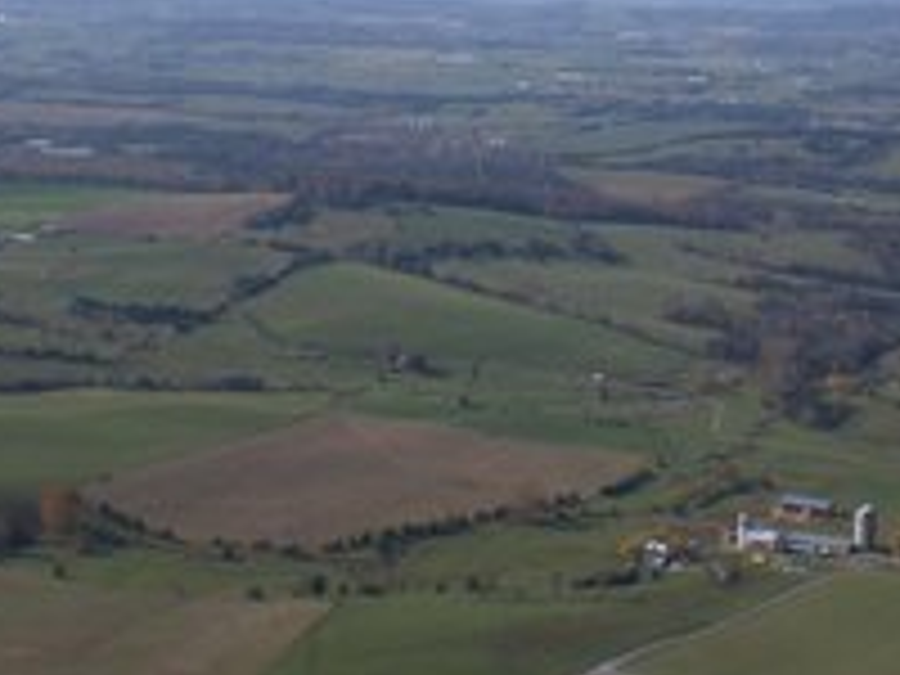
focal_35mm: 76
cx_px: 724
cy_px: 58
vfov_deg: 19.0
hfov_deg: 25.2
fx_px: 1976
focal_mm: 6.3
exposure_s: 1/640
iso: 50
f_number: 4.4
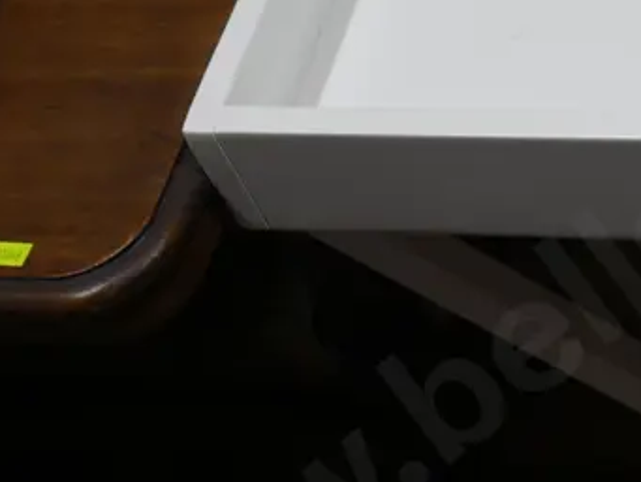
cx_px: 835
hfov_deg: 18.9
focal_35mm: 96
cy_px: 120
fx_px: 1778
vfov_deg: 15.3
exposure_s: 1/125
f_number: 4.5
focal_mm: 16
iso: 200
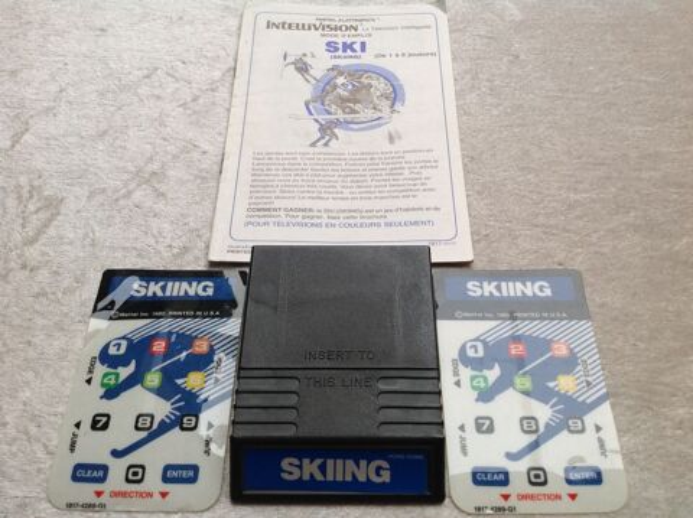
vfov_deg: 40.6
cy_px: 259
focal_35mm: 35
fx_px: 700
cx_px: 346
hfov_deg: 52.7
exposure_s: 1/40
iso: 50
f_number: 2.4
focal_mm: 4.28
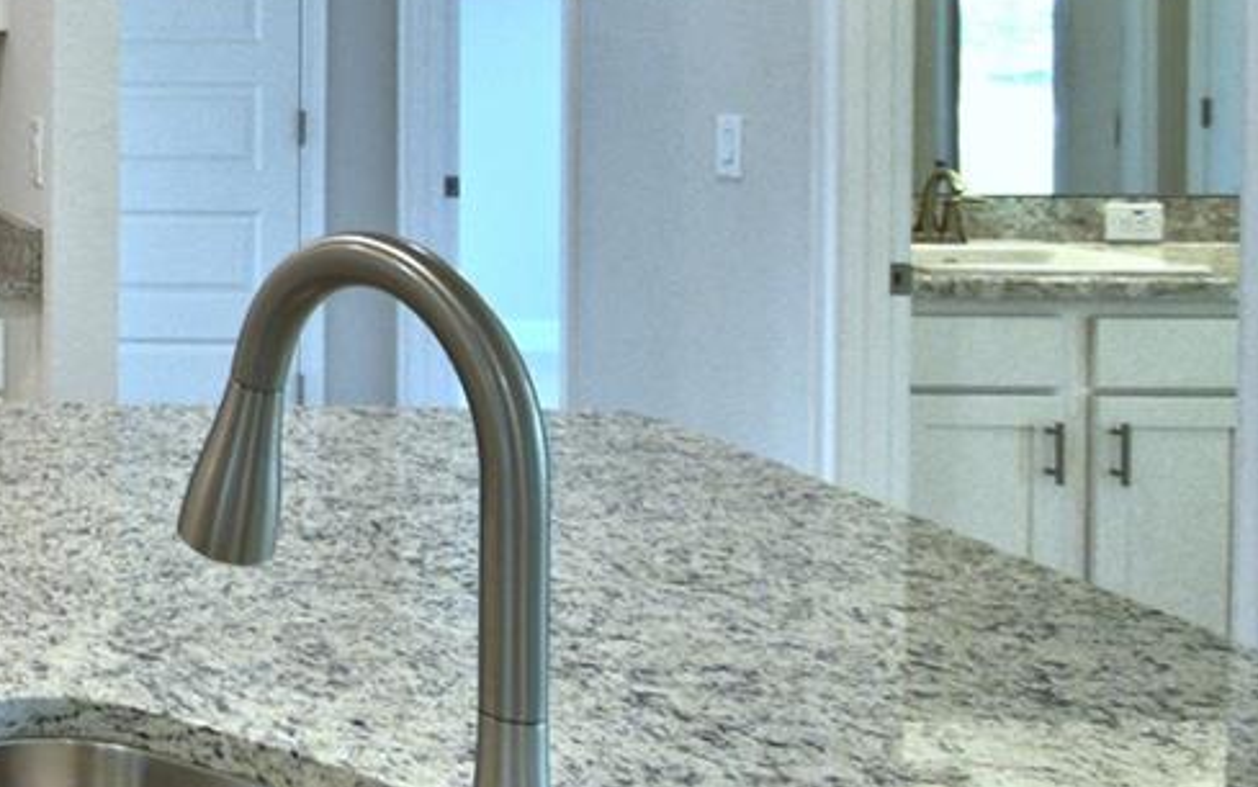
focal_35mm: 50
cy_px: 18
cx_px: -427
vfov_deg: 24.8
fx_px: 1715
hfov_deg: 30.5
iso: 400
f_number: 4.5
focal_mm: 10
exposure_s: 1/80
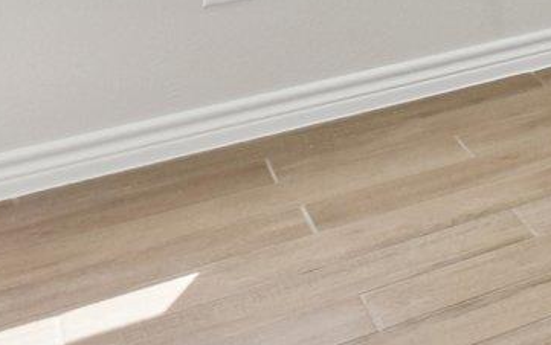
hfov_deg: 15.3
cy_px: -418
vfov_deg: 13.1
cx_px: 1299
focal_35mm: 81
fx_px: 1217
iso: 400
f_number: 8
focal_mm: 14
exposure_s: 1/160
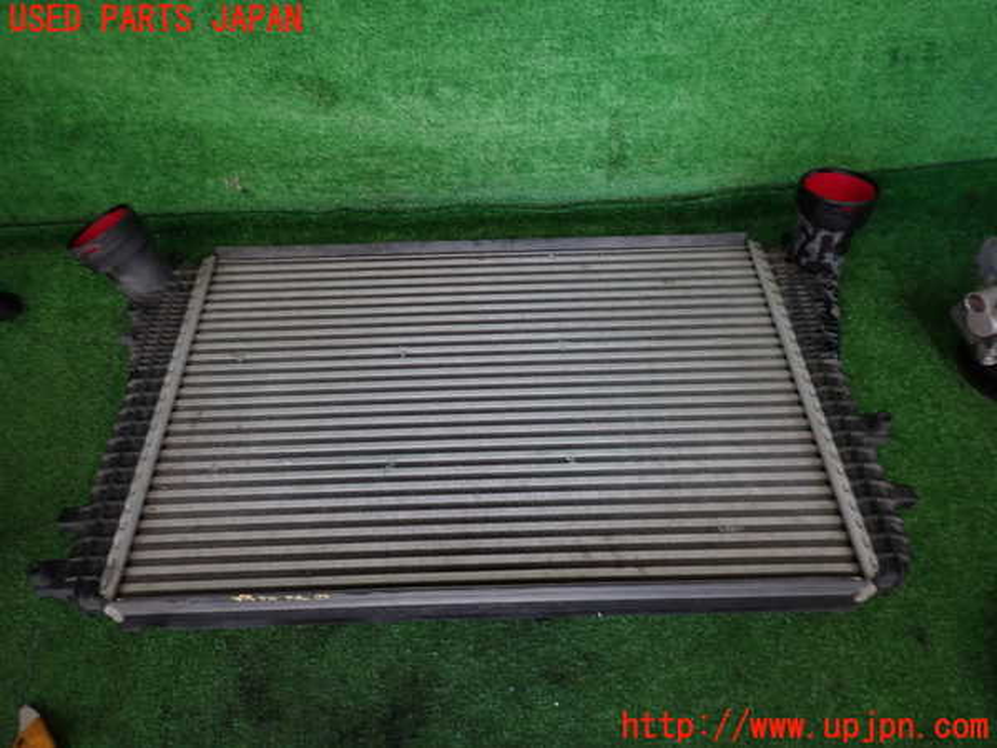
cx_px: 498
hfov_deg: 69.4
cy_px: 374
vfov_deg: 54.9
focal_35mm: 25
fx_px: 720
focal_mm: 4.5
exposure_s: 1/30
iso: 200
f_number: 2
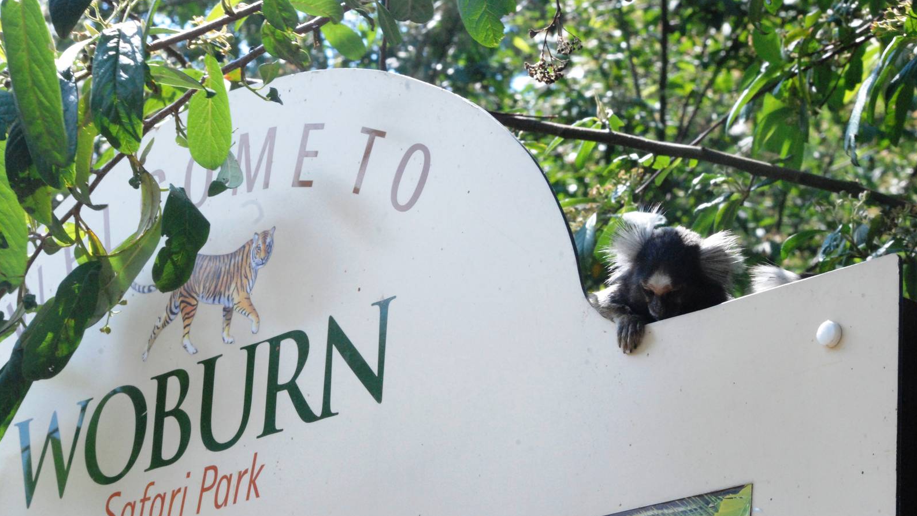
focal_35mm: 111
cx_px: 461
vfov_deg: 10.9
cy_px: 297
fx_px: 2699
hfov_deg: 19.3
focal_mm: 70
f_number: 22
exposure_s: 1/160
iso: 1600
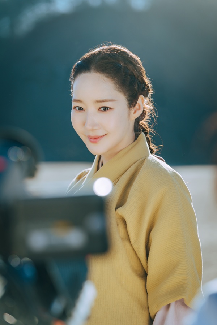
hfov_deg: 11.8
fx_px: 1049
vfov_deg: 17.6
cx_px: 108
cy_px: 162
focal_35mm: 116
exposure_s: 1/1250
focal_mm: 116
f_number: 4
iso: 200
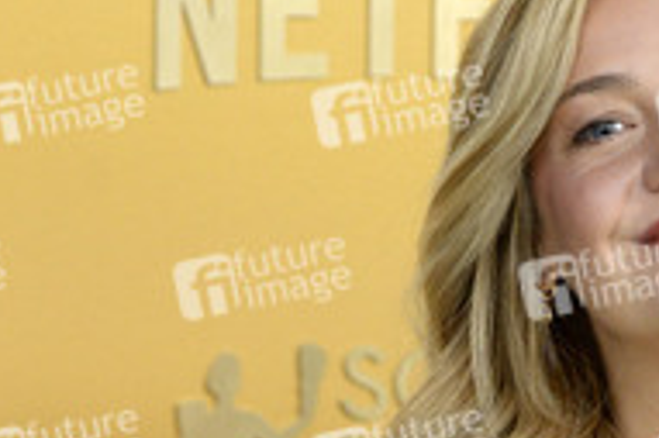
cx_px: 652
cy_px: 366
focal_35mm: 248
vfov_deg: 5.5
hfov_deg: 8.3
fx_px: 4536
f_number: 5.6
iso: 2500
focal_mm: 105
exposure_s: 1/250
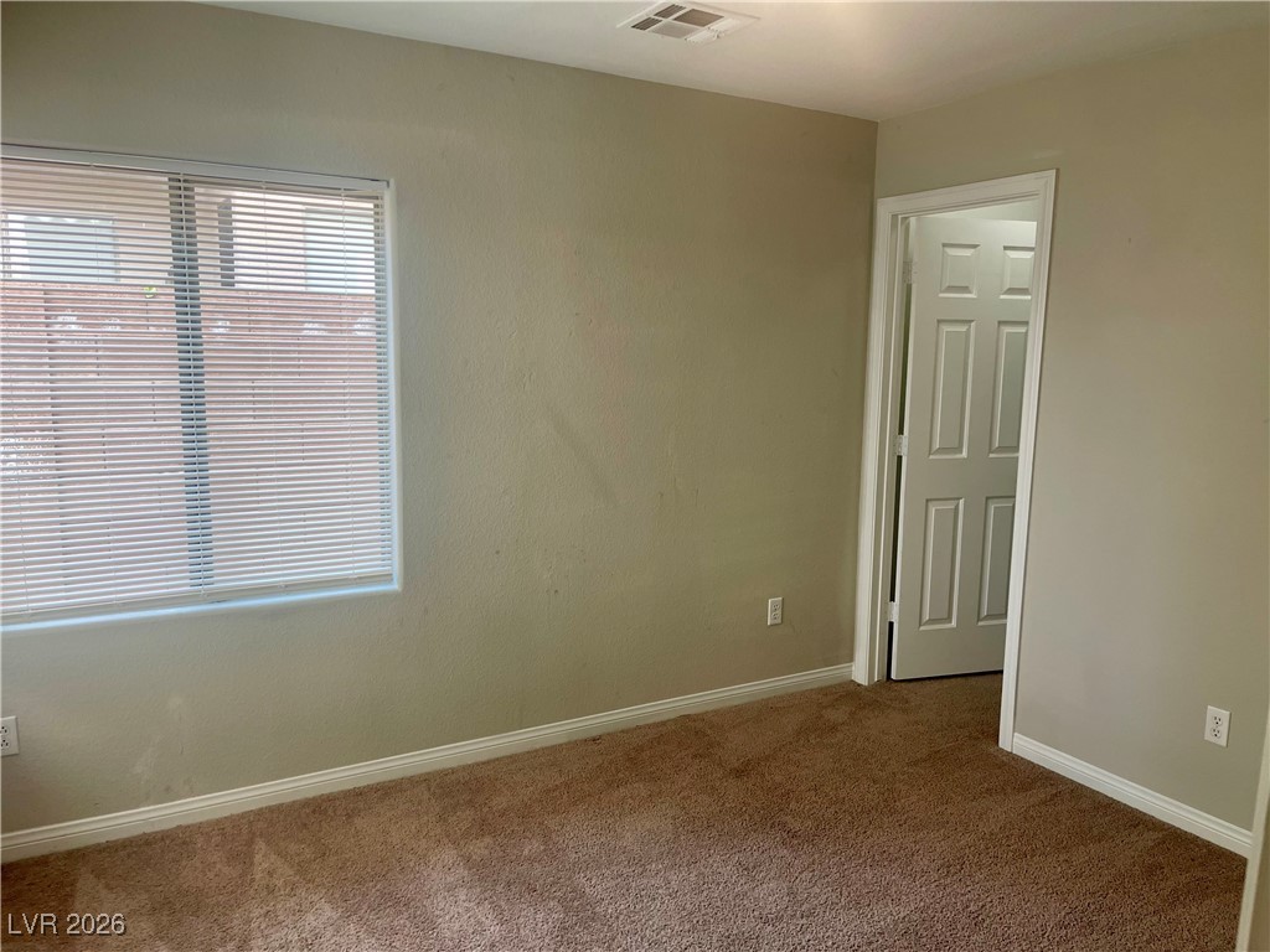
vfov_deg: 54.9
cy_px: 476
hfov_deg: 69.4
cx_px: 635
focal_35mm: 25
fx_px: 917
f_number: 1.6
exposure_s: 1/120
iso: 100
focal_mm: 5.1
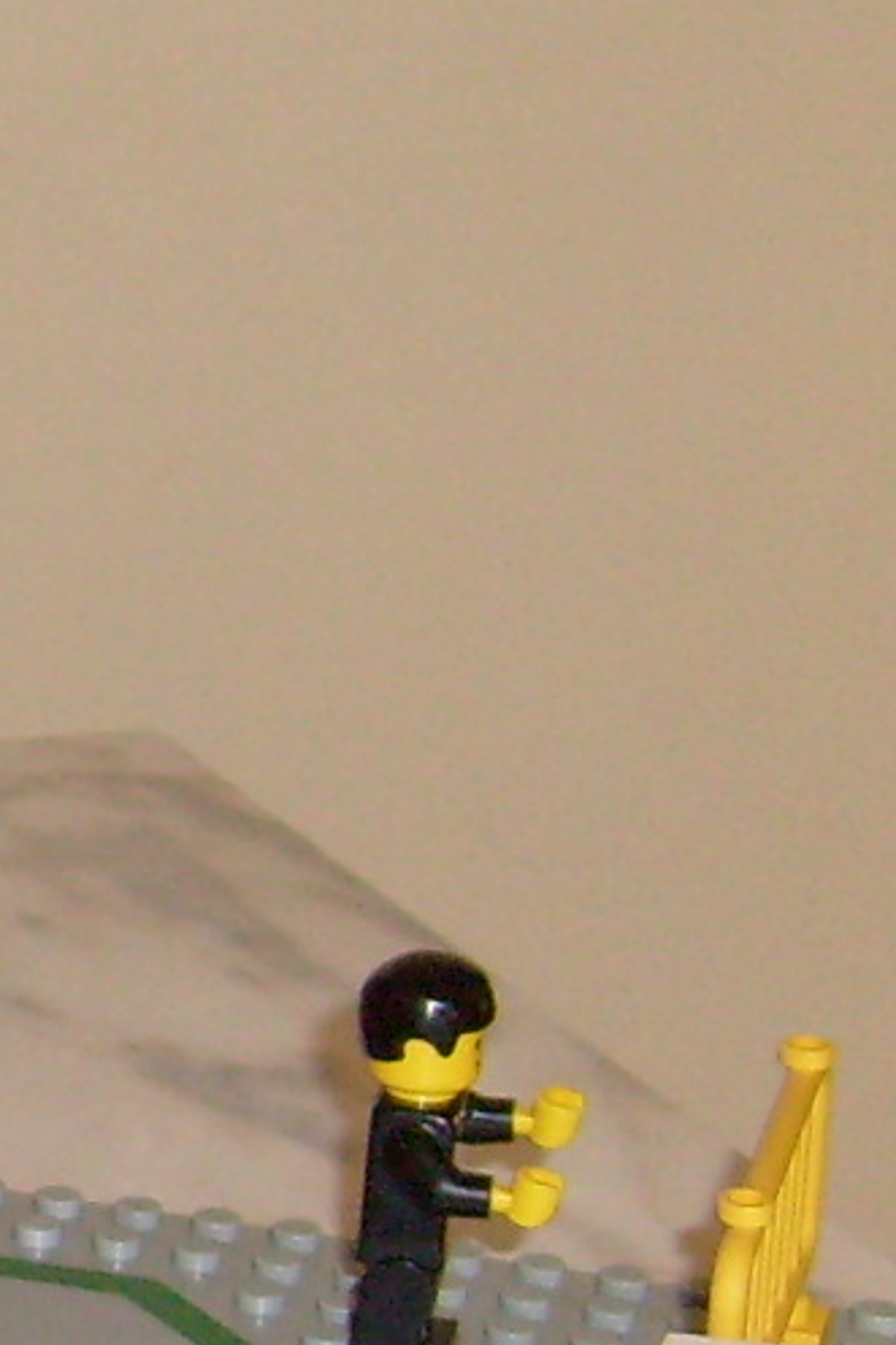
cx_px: -1237
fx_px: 5603
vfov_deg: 13.7
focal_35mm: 150
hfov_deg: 8.4
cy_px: 806
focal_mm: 5.8
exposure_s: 1/45
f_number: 2.8
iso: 100
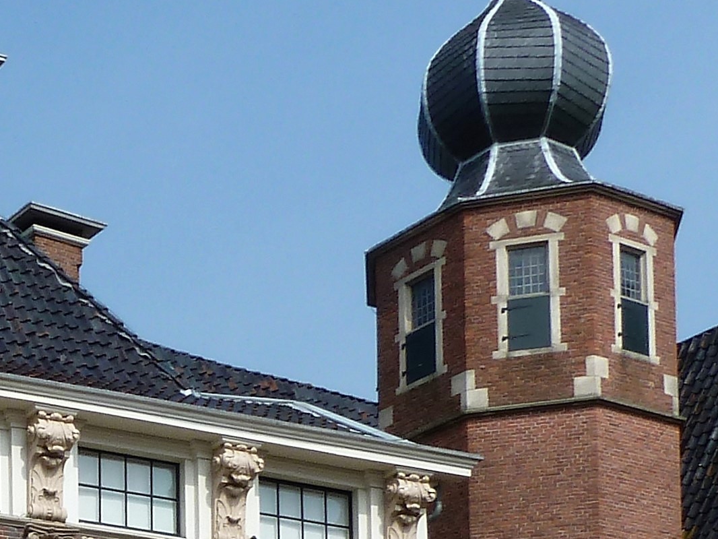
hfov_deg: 19.5
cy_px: 719
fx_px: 1909
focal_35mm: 92
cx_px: -242
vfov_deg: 15.3
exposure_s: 1/400
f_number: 5
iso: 80
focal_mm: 4.4
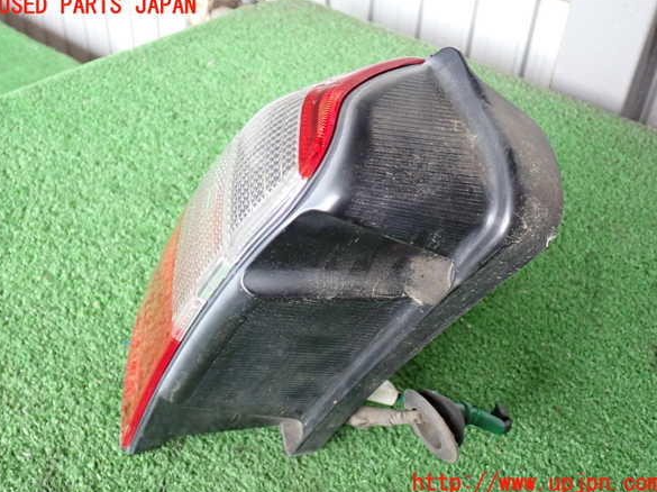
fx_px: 740
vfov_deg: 36.8
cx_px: 329
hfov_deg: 47.9
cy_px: 245
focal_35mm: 39
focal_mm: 6.83
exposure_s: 1/40
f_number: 2.7
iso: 640
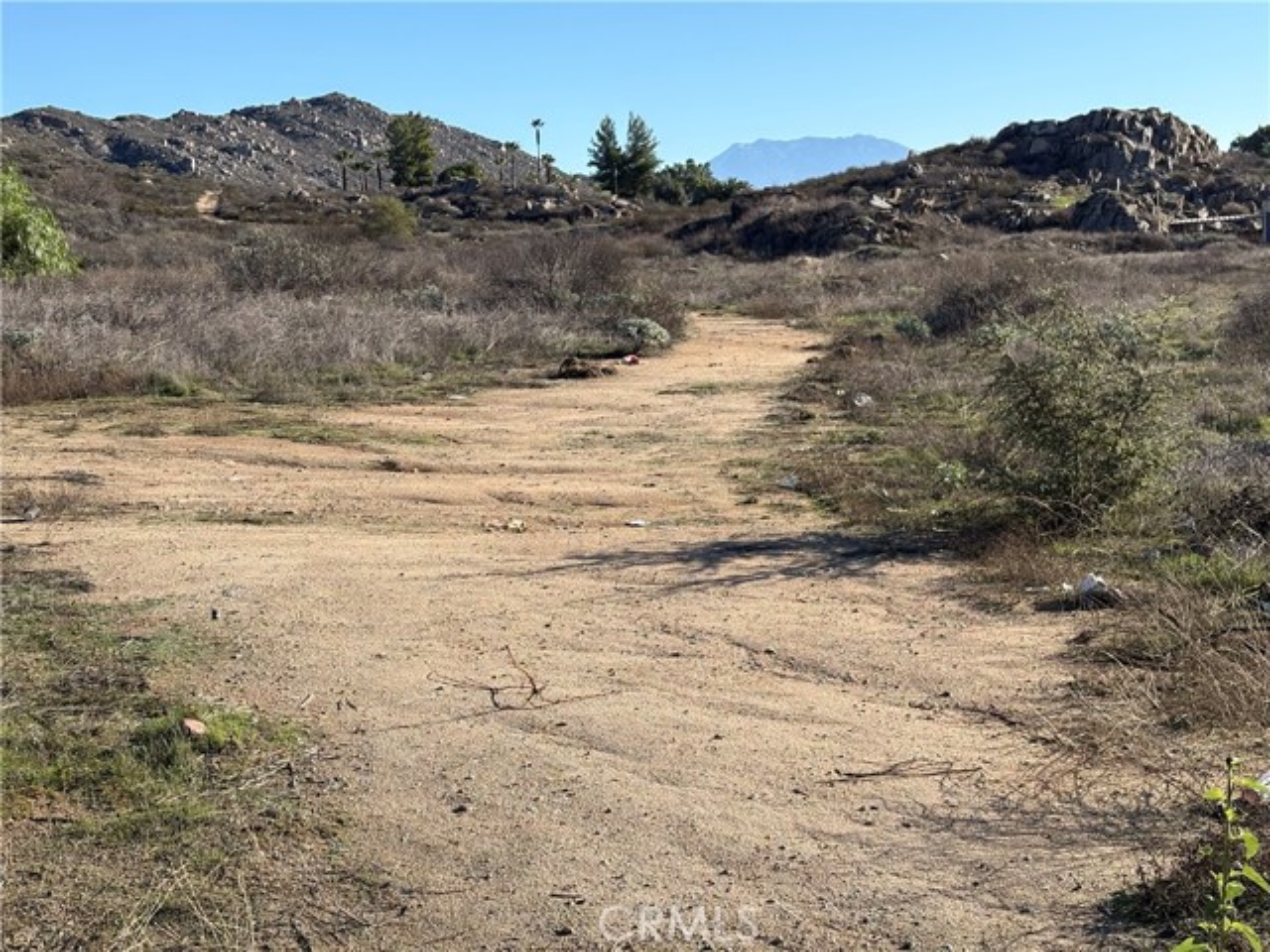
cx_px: 635
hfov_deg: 36.8
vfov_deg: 28.0
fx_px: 1908
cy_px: 476
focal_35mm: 52
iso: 32
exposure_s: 1/2212
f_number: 1.6
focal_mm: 5.96
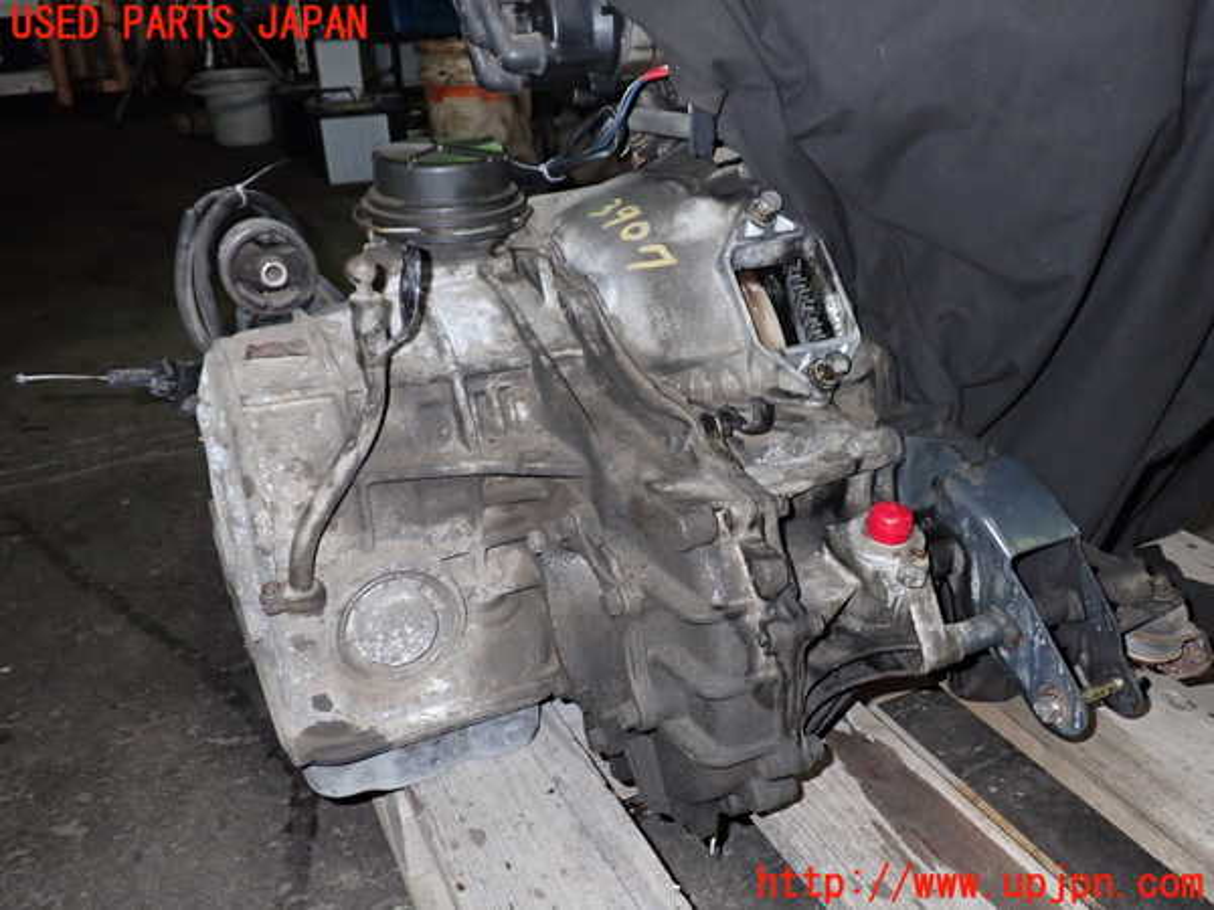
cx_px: 607
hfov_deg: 60.0
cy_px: 455
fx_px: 1052
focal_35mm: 30
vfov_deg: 46.8
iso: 320
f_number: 6.3
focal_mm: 5.4
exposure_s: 1/30
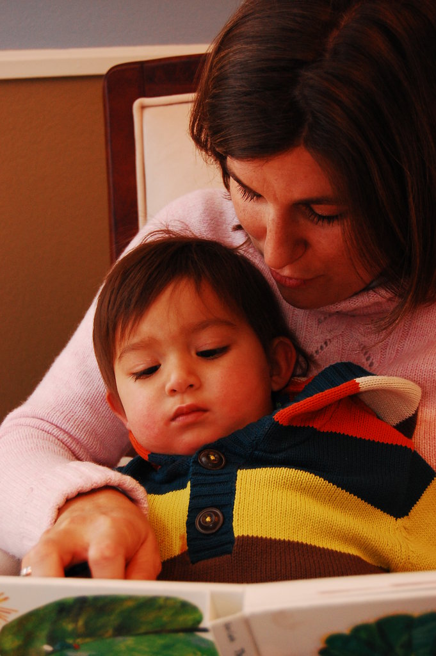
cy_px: 328
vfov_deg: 33.4
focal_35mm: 60
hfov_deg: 22.6
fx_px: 1092
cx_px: 218
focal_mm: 40
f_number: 5.6
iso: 800
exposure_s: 1/60
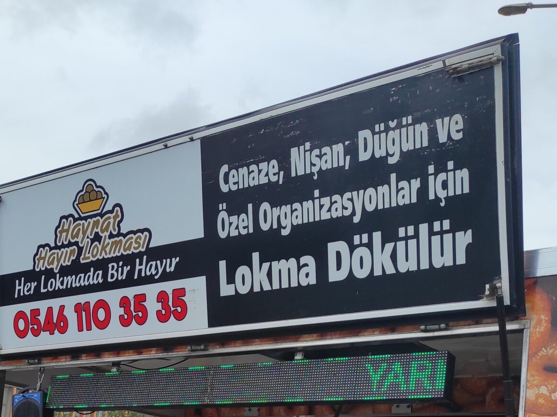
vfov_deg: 25.0
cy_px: 440
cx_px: 127
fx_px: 884
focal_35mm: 55
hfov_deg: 34.1
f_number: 1.89
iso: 100
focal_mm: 5.43
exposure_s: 1/2066
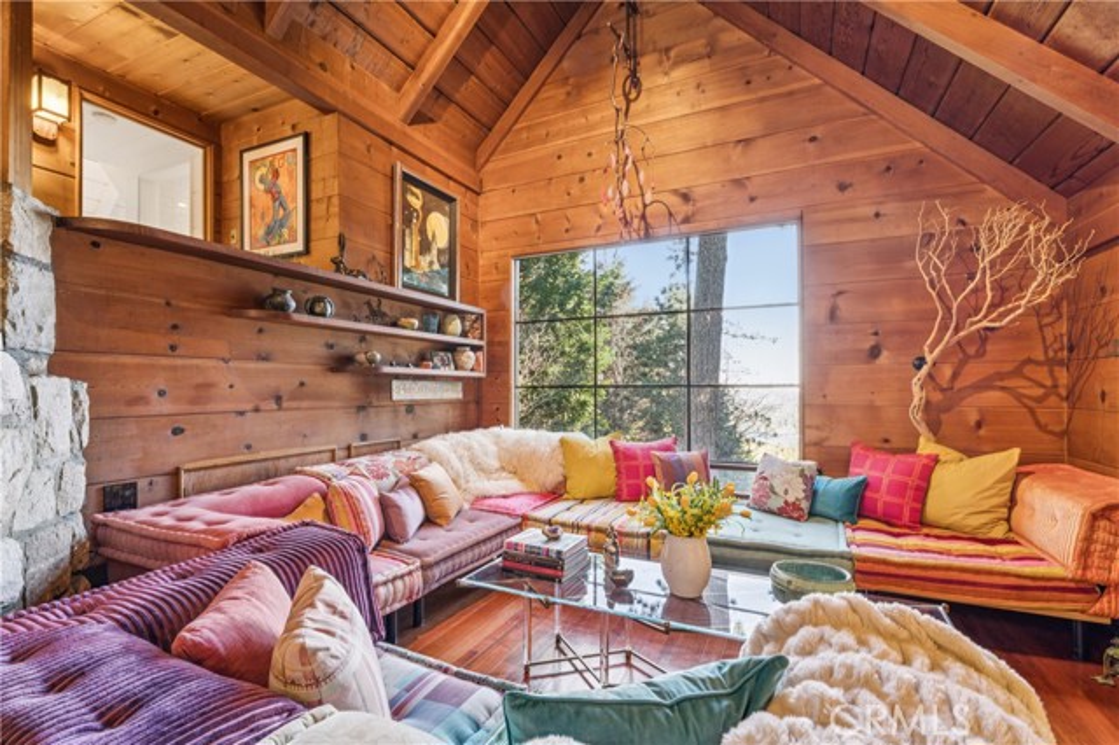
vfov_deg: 72.0
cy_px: 372
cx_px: 560
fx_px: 513
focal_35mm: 16
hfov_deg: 95.0
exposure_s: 1/1.67
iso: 100
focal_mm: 16.5
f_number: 13
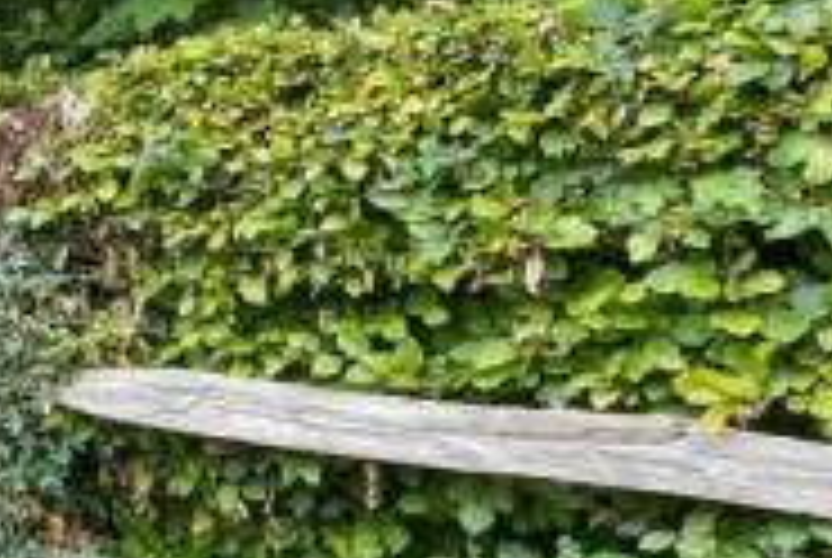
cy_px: 245
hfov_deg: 25.2
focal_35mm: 53
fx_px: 1227
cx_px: -497
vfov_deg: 25.6
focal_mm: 10
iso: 160
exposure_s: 1/40
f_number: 8
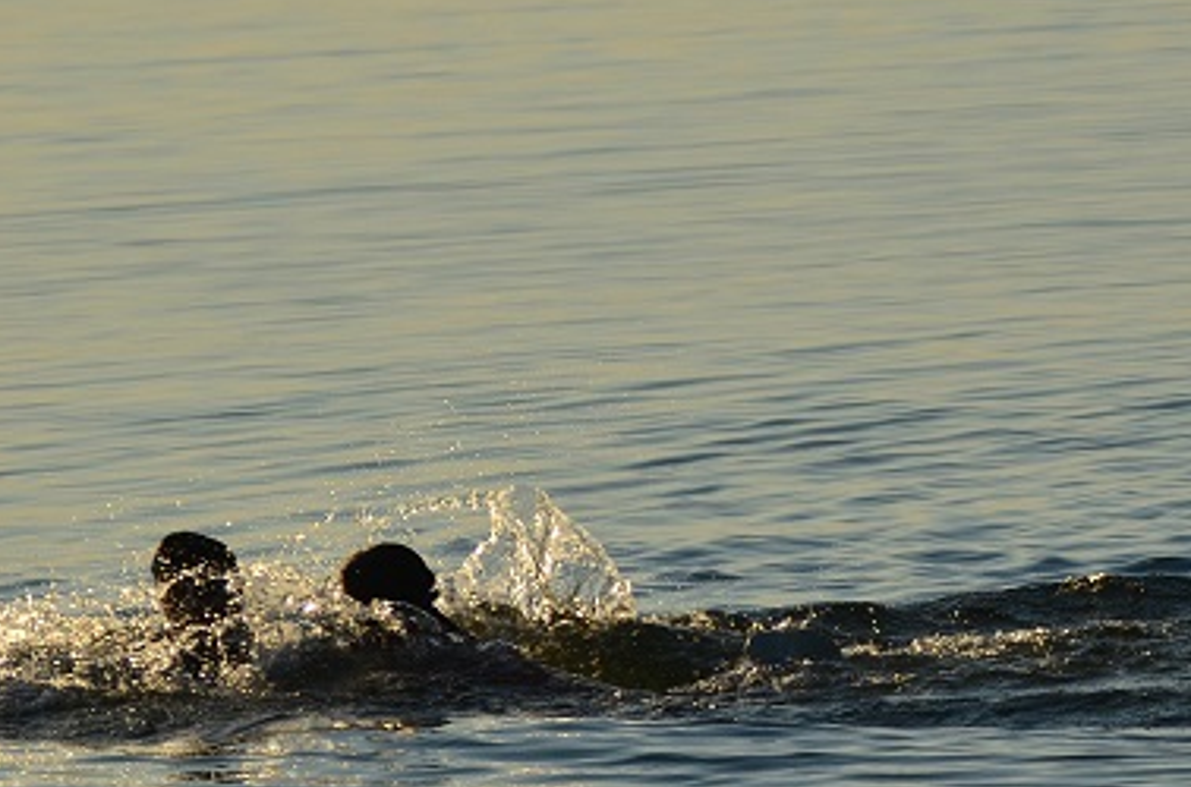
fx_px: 13365
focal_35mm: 405
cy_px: 626
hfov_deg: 5.1
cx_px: 1563
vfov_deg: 3.4
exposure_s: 1/8000
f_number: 4.5
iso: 320
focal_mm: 102
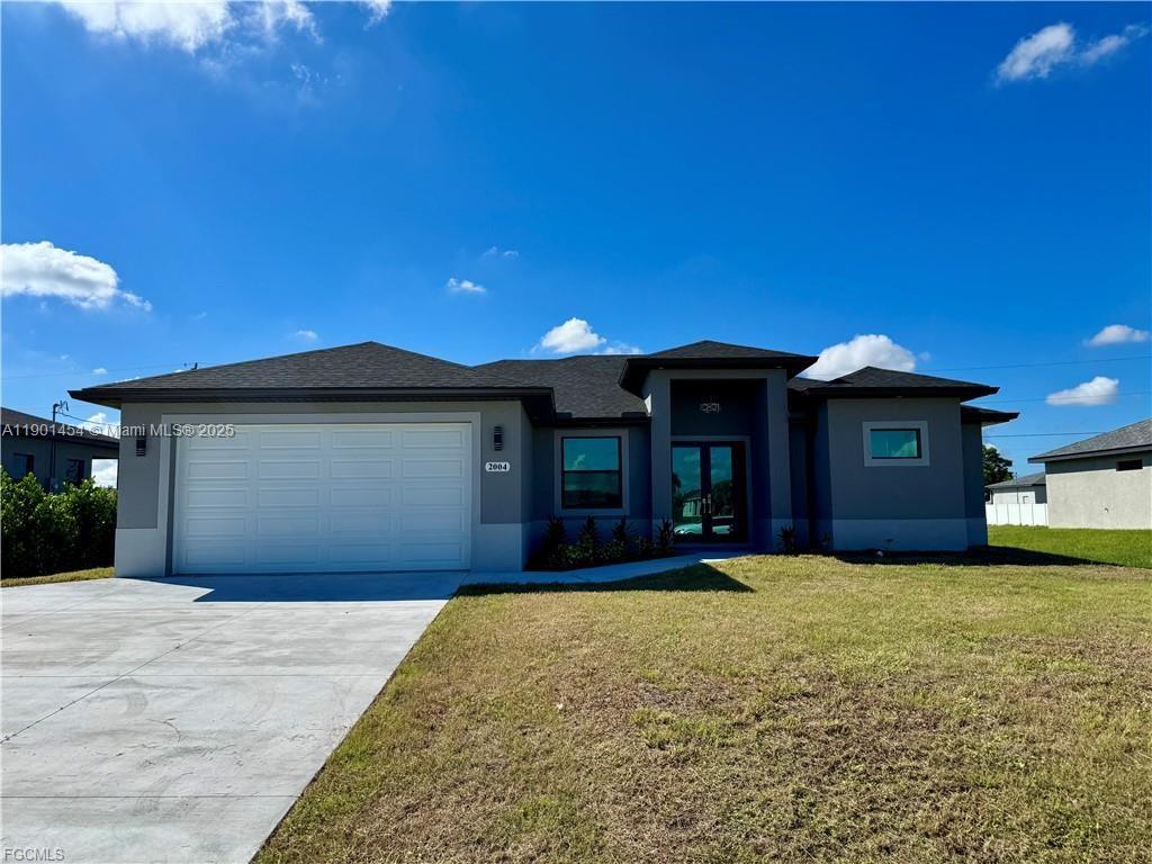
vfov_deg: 56.8
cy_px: 432
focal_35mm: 24
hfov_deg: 71.6
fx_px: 799
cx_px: 576
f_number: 1.78
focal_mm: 6.76
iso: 80
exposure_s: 1/6410
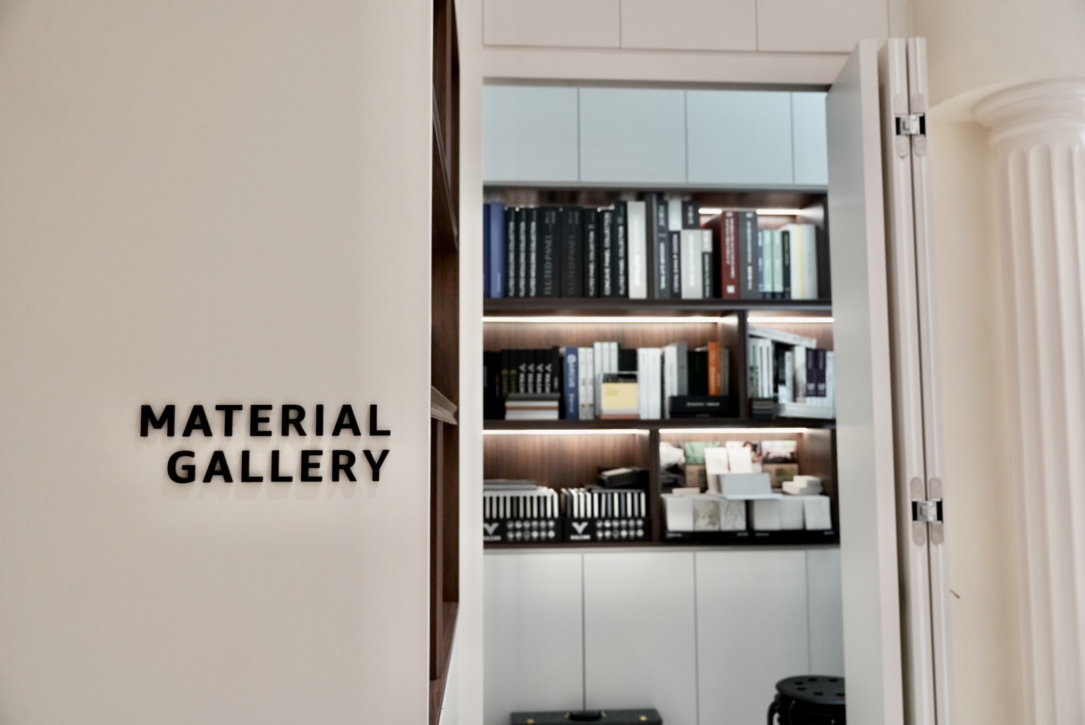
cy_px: 362
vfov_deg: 45.0
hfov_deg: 63.6
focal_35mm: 29
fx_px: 875
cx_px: 542
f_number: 4
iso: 1250
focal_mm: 29
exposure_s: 1/160
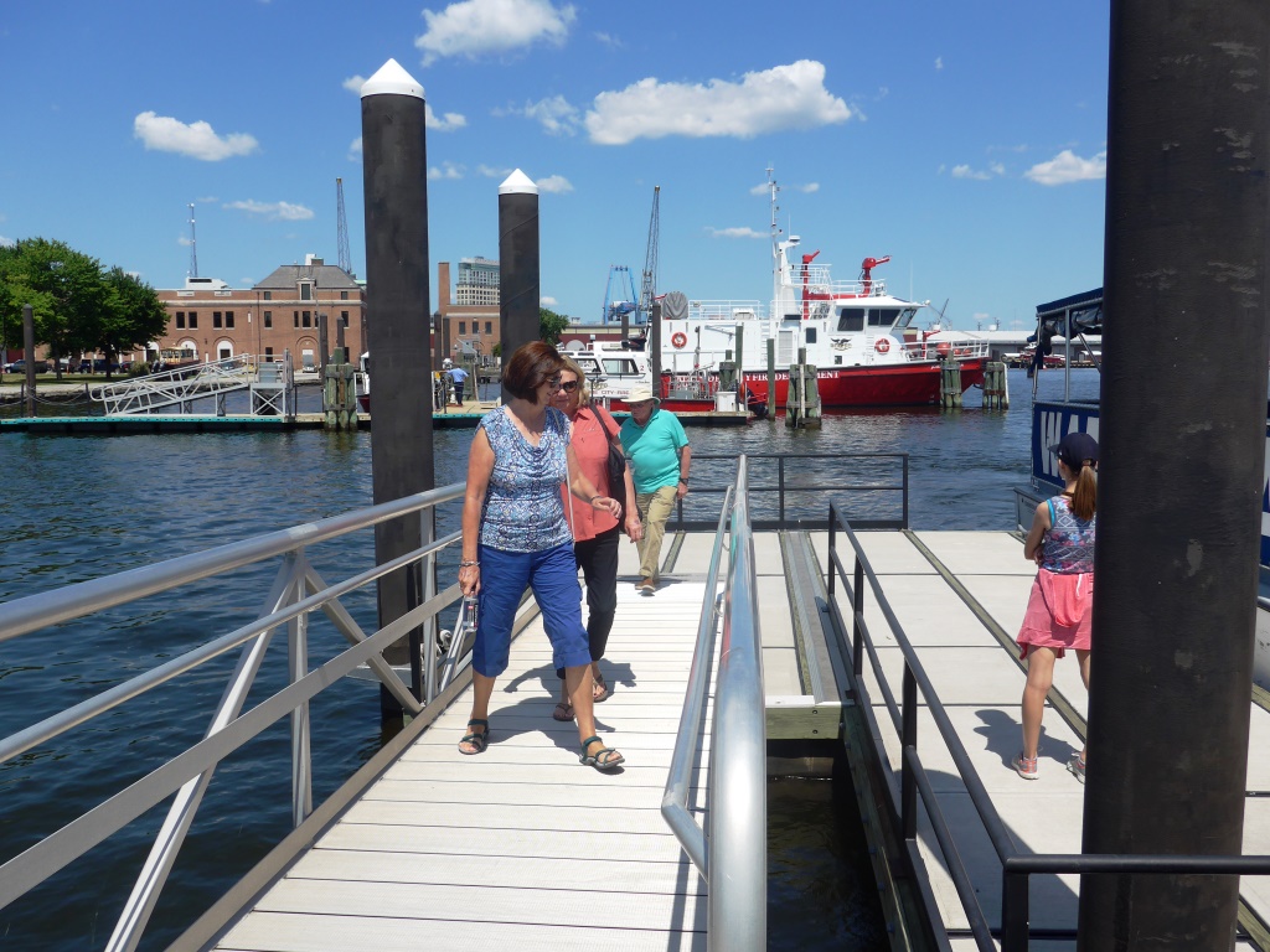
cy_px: 476
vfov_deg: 48.2
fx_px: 1064
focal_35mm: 29
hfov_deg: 61.7
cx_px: 635
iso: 80
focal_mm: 6
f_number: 3.2
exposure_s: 1/2000
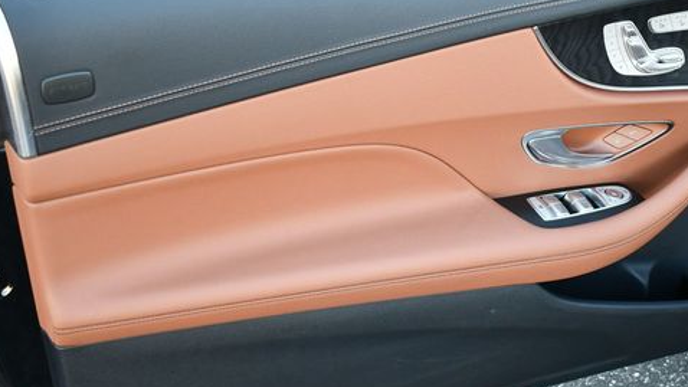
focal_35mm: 59
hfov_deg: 35.3
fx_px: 1076
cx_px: 420
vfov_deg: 20.4
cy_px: 207
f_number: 3.8
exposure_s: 1/250
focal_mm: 21
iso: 640
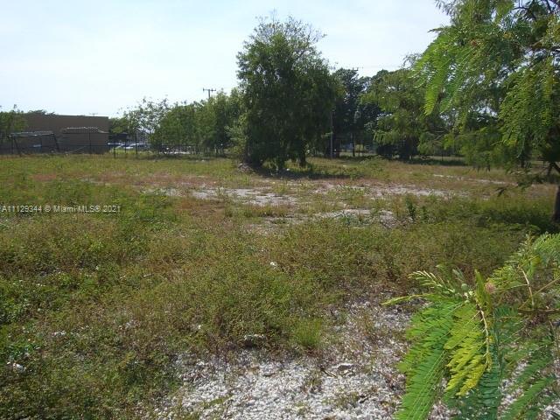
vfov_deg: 37.7
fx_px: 615
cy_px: 210
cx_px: 280
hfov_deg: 49.0
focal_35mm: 38
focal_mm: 6.2
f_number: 4.3
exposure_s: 1/800
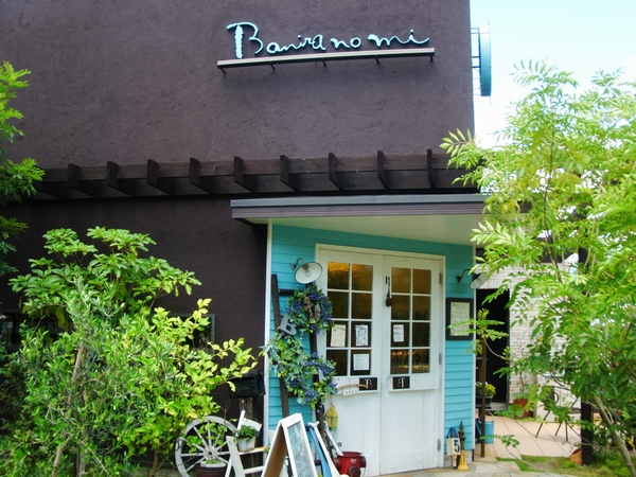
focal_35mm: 38
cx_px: 318
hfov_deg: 49.0
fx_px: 698
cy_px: 238
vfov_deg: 37.7
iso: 64
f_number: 3.9
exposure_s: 1/100
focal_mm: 6.66
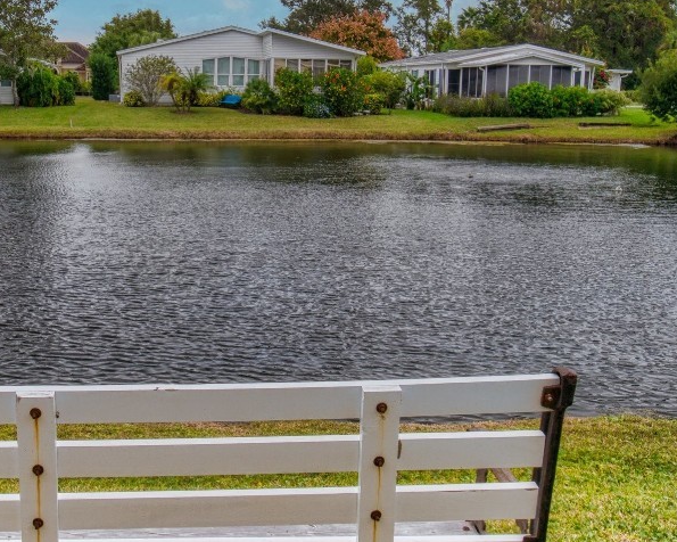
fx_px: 942
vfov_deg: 31.9
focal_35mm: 47
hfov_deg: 38.8
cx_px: 192
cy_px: 199
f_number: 10
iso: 200
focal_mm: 14
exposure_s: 1/320
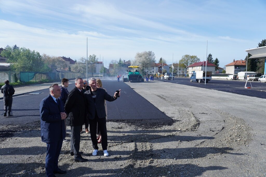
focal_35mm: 24
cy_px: 88
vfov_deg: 53.1
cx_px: 133
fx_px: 177
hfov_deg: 73.7
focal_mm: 16
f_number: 4
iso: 100
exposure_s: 1/800
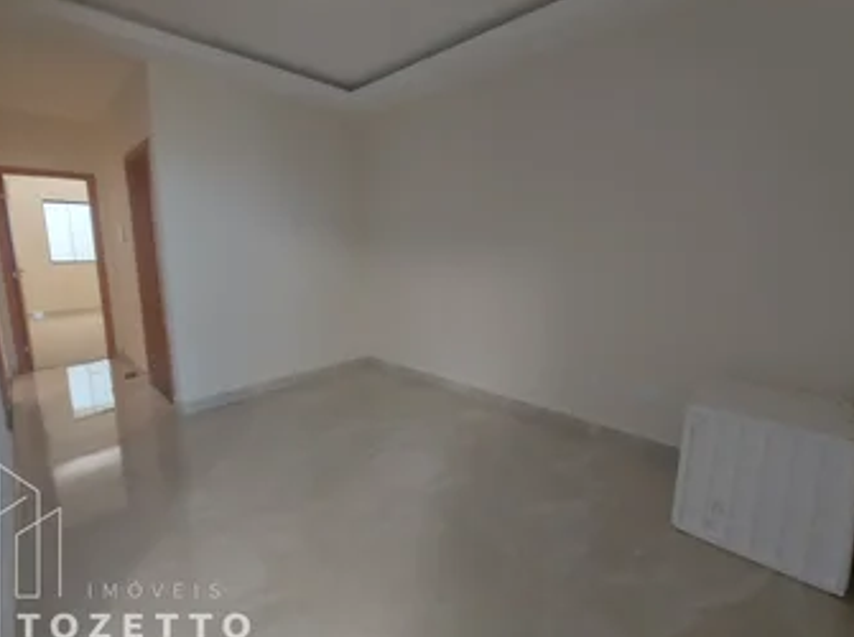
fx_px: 369
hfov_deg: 98.1
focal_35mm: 15
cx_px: 454
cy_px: 294
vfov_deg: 81.4
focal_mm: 1.74
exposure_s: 1/60
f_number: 2.2
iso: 160
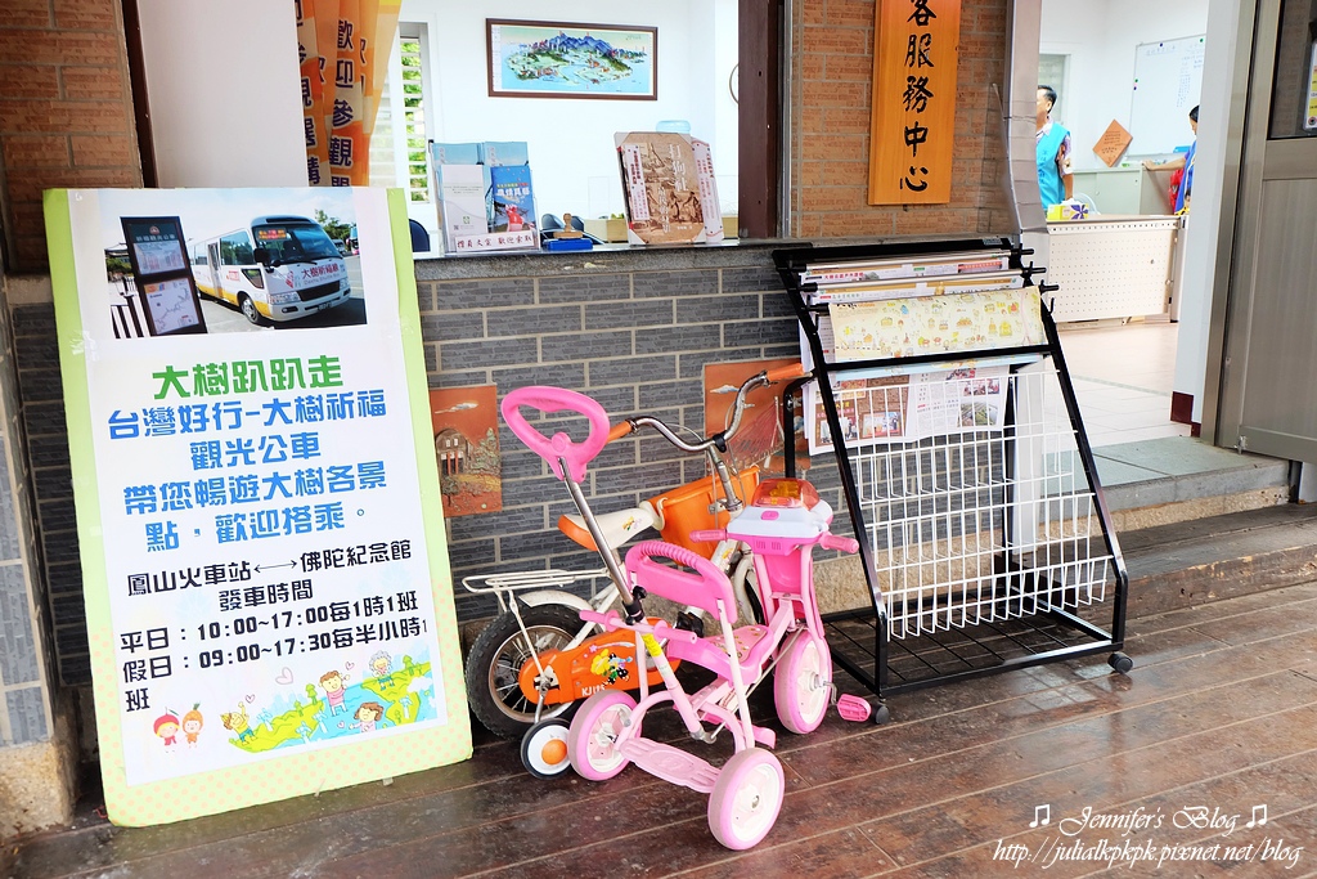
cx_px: 658
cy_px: 440
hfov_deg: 63.7
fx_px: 1061
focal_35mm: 29
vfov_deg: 45.0
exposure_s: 1/15
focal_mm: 19.2
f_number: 3.8
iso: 400
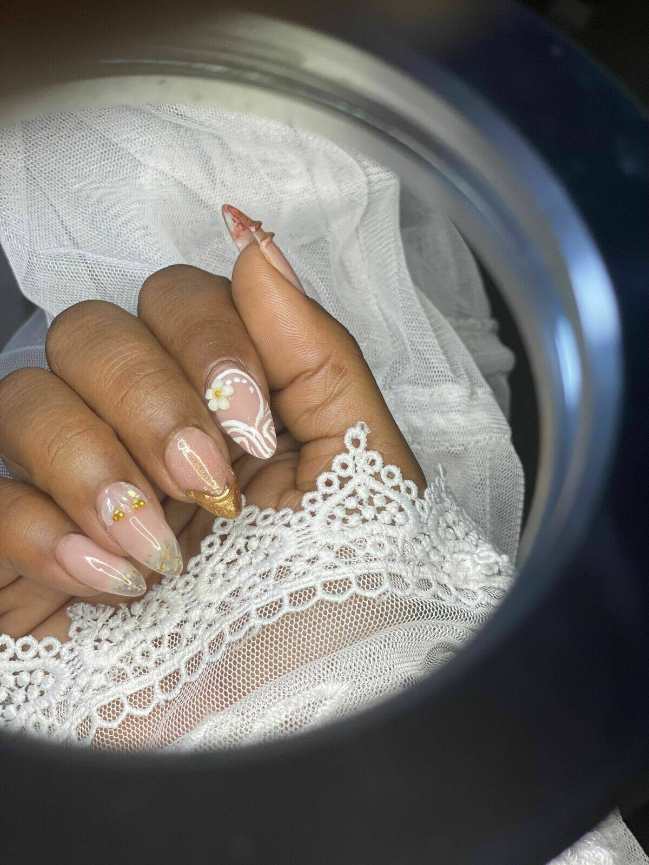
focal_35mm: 52
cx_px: 324
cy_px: 432
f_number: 2
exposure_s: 1/122
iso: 64
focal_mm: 6
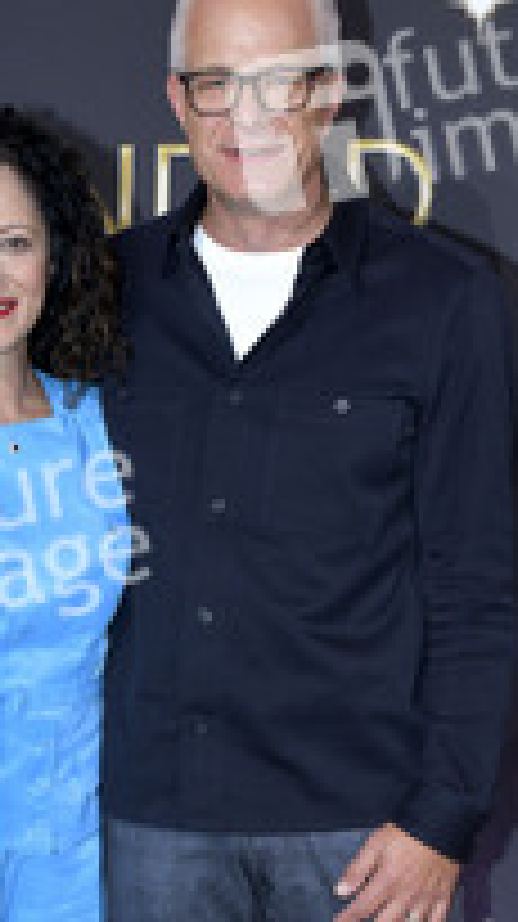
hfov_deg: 12.2
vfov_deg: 21.4
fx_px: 2398
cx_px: 50
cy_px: 783
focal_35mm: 98
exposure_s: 1/250
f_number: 6.3
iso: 1250
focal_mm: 48
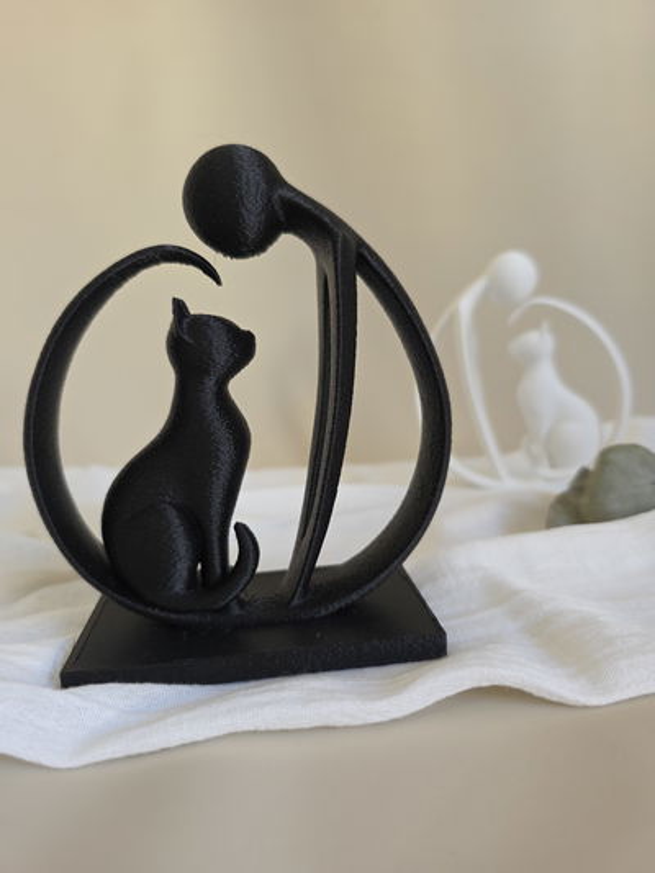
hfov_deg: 58.9
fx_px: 580
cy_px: 436
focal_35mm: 23
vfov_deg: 73.9
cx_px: 328
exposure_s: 1/100
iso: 100
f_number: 1.7
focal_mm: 6.3
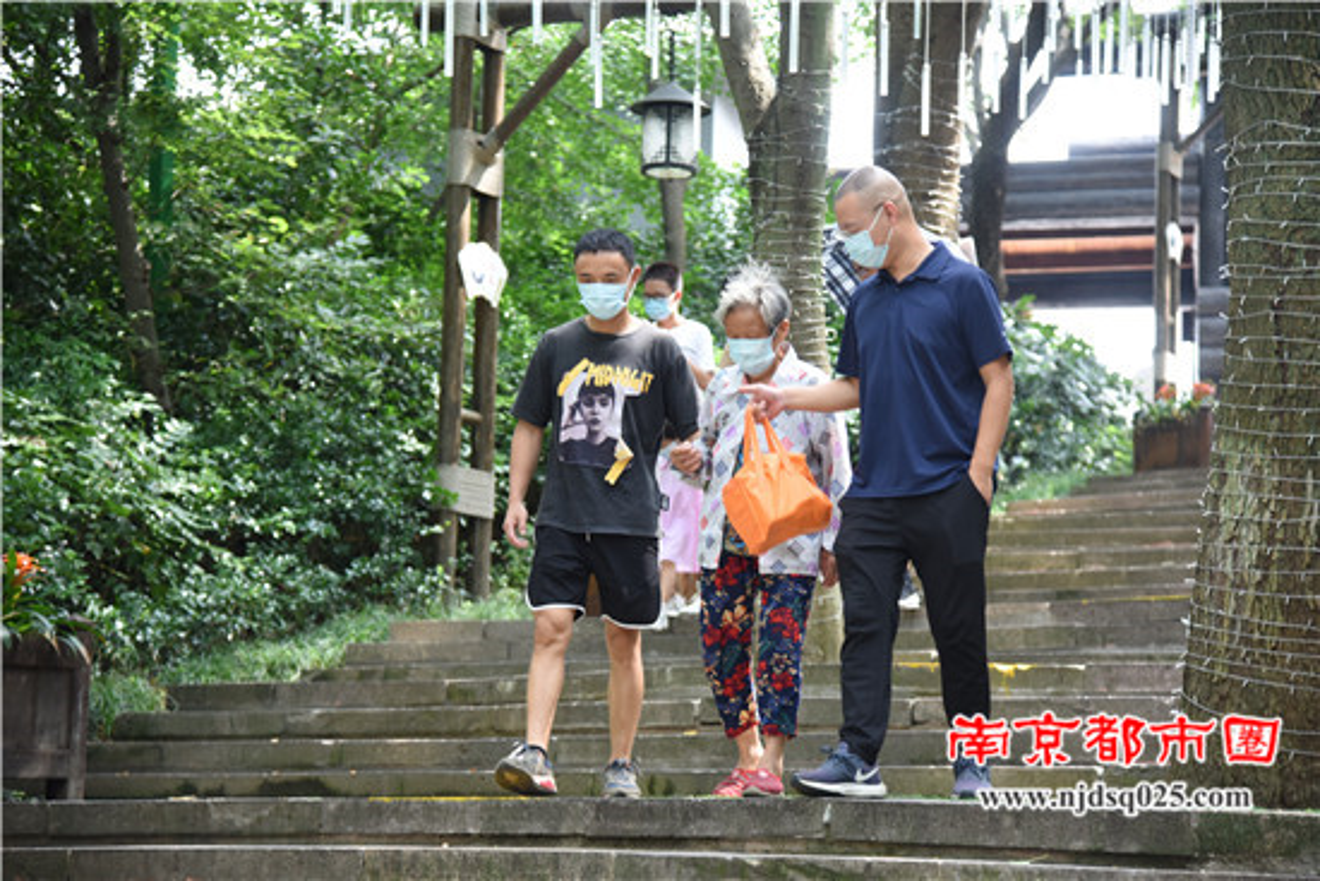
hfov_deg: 23.9
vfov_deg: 16.1
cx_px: 660
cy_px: 440
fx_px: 3117
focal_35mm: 85
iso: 800
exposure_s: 1/200
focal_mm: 85
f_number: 4
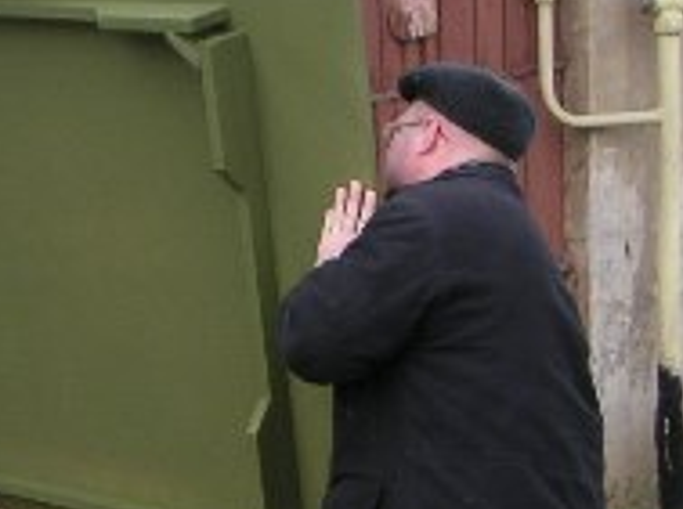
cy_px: 440
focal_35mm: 129
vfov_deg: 11.4
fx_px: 2540
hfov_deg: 15.2
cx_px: 87
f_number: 2.8
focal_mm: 6
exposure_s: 1/180
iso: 50
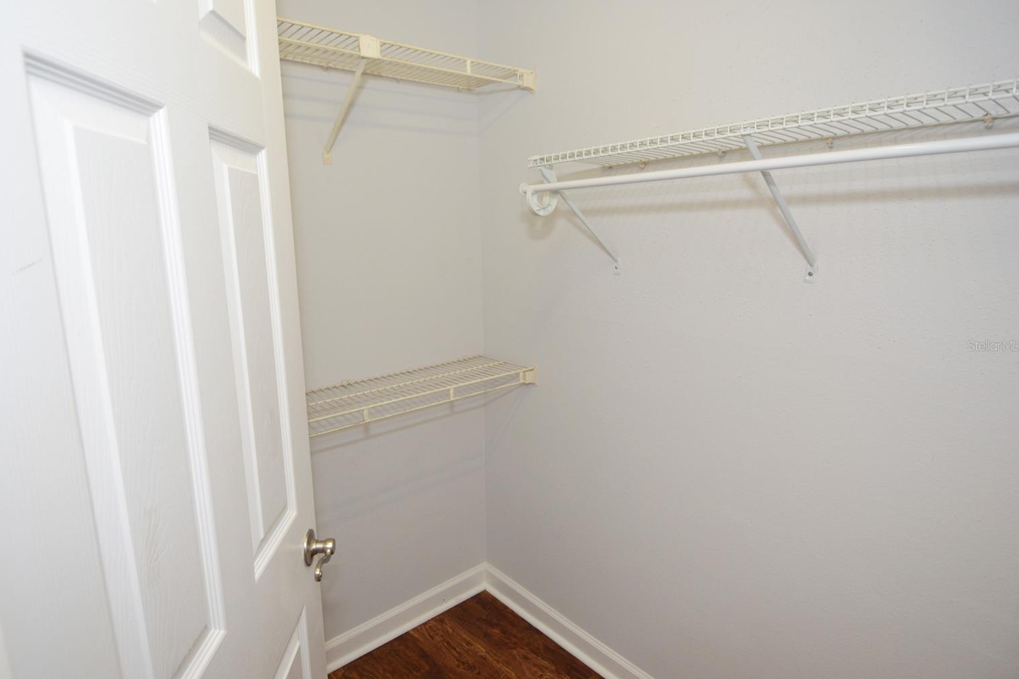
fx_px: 538
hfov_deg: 86.9
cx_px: 489
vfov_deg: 64.5
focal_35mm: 19
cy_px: 346
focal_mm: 12
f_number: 4
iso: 400
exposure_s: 1/60
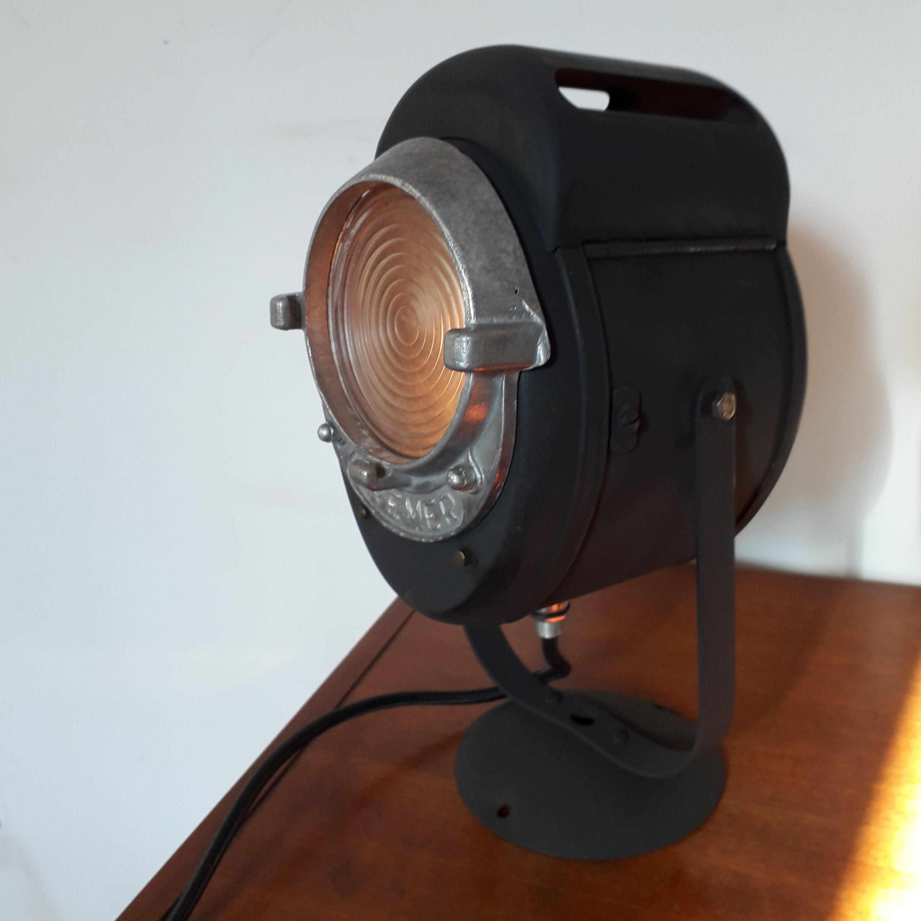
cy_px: 443
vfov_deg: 51.1
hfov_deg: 51.1
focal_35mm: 32
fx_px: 963
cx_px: 459
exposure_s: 1/50
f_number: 1.9
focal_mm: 3.6
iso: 80
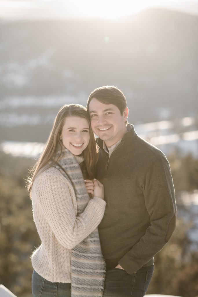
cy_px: 148
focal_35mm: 85
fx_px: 700
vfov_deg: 23.9
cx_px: 99
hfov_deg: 16.1
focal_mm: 85
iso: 200
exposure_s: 1/1600
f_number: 2.5
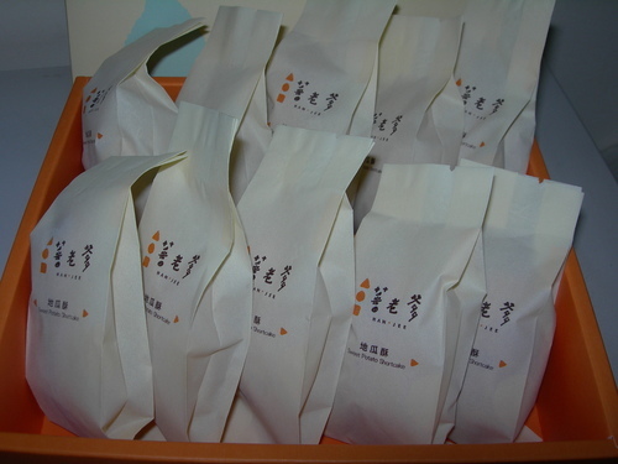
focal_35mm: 38
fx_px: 678
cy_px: 232
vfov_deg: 37.7
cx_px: 309
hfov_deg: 49.0
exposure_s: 1/60.1
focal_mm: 7.8
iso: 50
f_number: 4.8
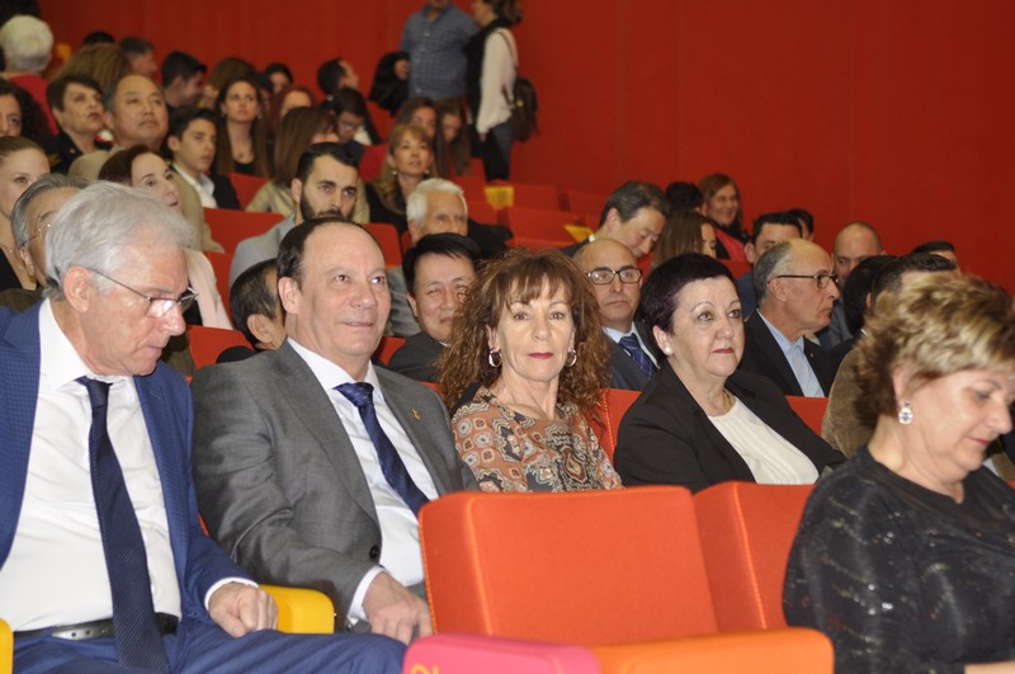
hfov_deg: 24.7
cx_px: 508
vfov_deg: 16.5
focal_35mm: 82
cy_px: 337
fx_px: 2323
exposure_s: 1/60
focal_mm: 55
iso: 400
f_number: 3.5
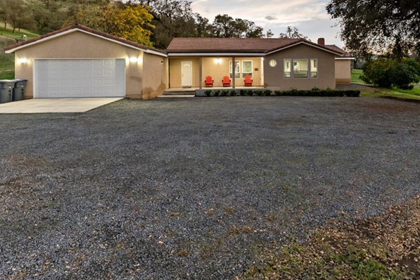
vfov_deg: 50.7
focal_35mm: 24
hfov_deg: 73.2
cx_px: 244
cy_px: 67
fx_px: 280
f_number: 2.8
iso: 3200
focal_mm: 14
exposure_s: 1/160
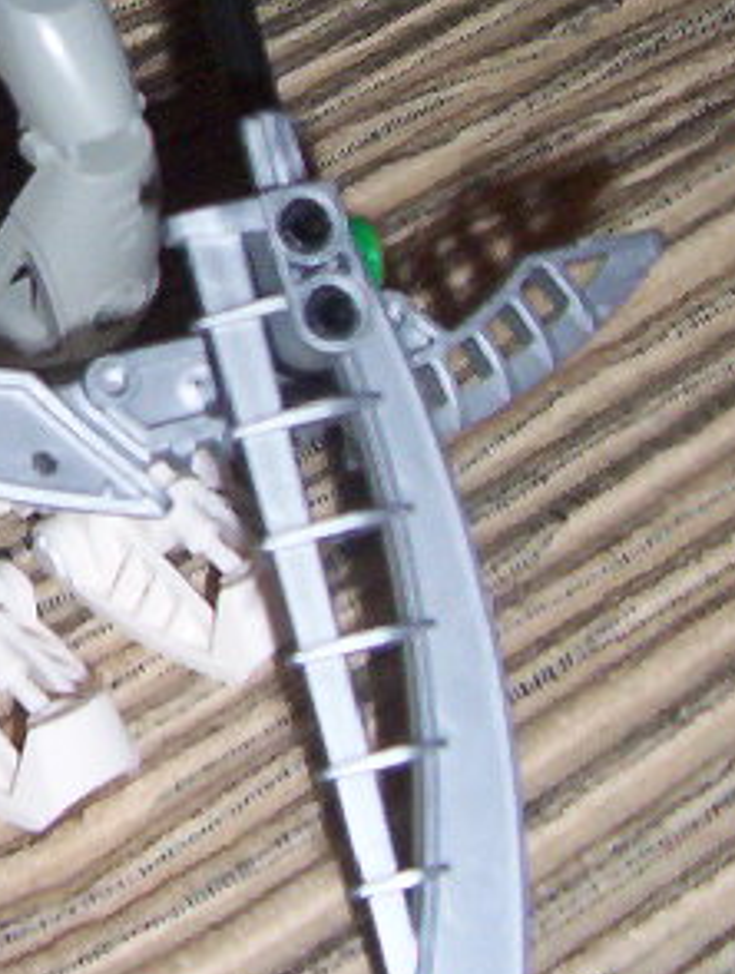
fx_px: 2819
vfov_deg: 19.2
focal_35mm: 100
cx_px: -109
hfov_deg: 14.5
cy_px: 66
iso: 140
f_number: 2.76
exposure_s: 1/30
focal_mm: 5.54
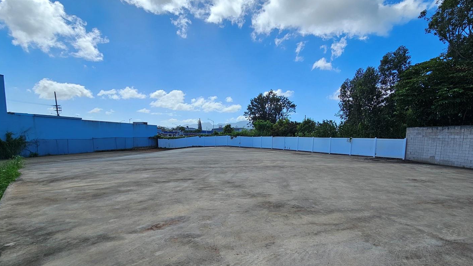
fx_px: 201
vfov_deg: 66.7
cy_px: 155
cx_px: 263
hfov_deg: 99.0
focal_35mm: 16
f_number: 2.2
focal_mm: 2.2
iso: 50
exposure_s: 1/3282
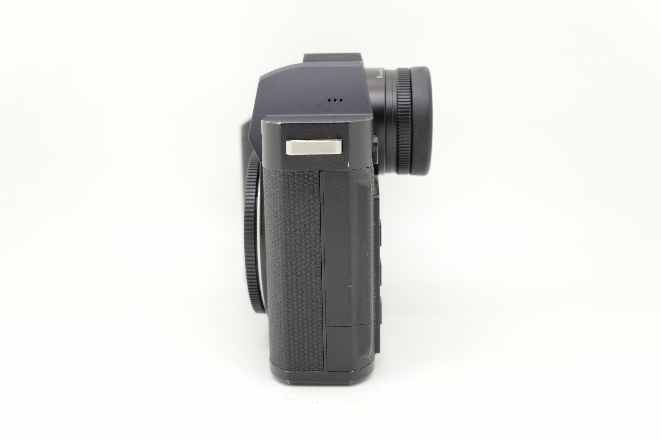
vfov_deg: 31.2
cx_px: 330
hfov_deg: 45.4
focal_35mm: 43
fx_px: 789
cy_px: 220
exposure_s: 1/60
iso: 800
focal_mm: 43
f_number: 9
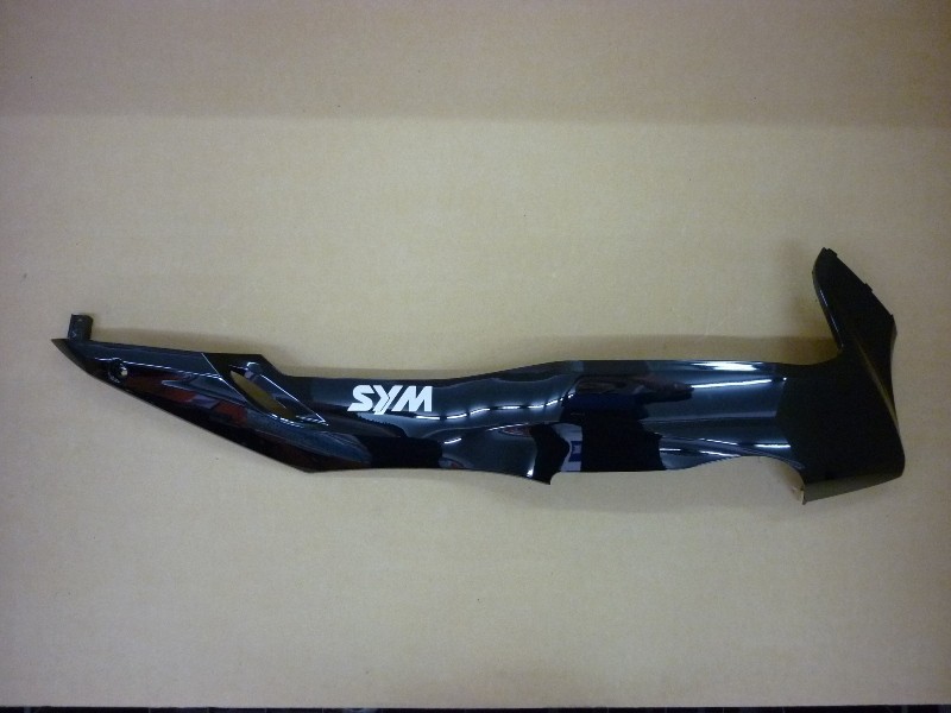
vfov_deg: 42.9
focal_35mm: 33
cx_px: 476
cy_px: 356
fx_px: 907
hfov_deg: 55.4
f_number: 2.8
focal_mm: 5.5
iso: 400
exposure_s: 1/25
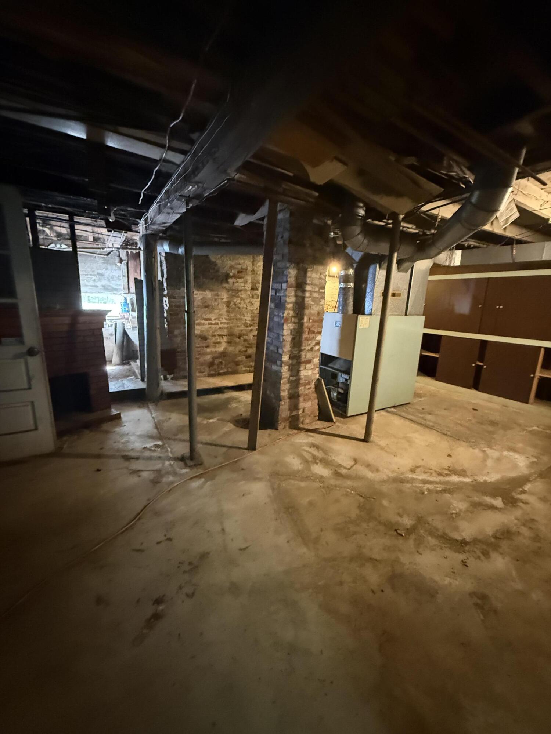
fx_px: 297
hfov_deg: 85.7
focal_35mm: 14
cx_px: 276
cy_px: 367
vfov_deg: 102.1
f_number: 2.2
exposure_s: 1/30
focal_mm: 2.22
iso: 1600
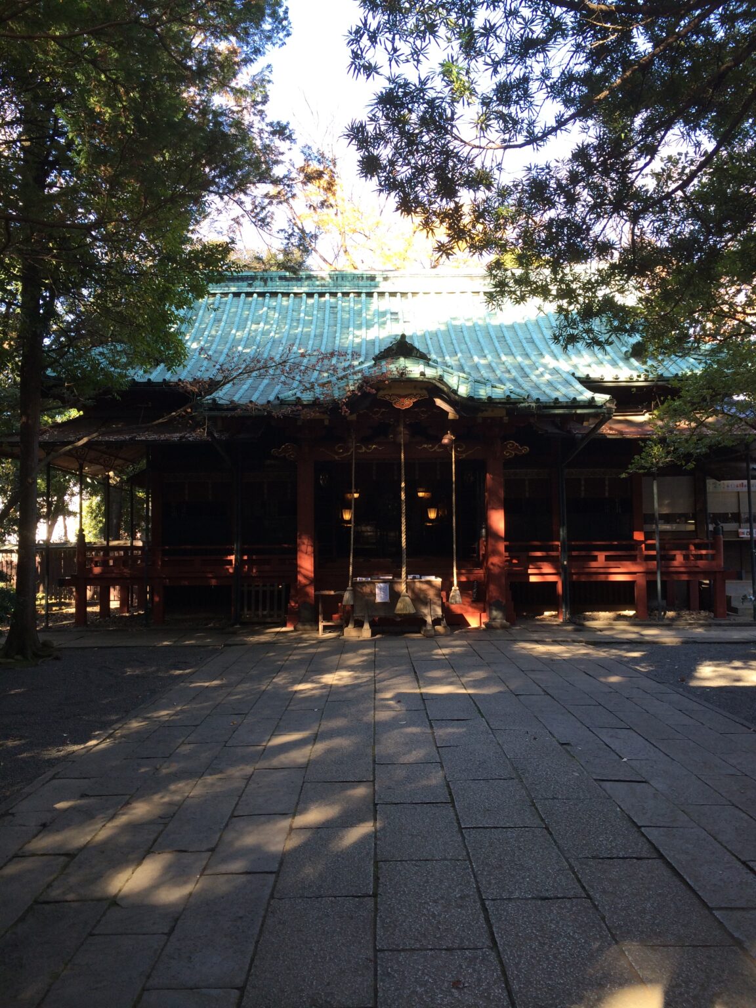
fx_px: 874
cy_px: 504
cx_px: 378
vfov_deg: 60.0
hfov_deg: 46.8
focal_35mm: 30
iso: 40
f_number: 2.2
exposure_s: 1/120
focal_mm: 4.12
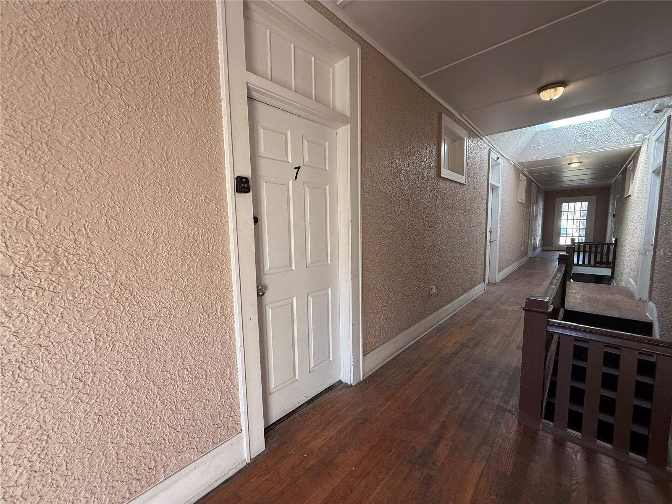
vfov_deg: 85.7
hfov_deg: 102.1
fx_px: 272
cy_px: 252
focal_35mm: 14
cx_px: 336
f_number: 2.2
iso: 125
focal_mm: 2.22
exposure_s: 1/99
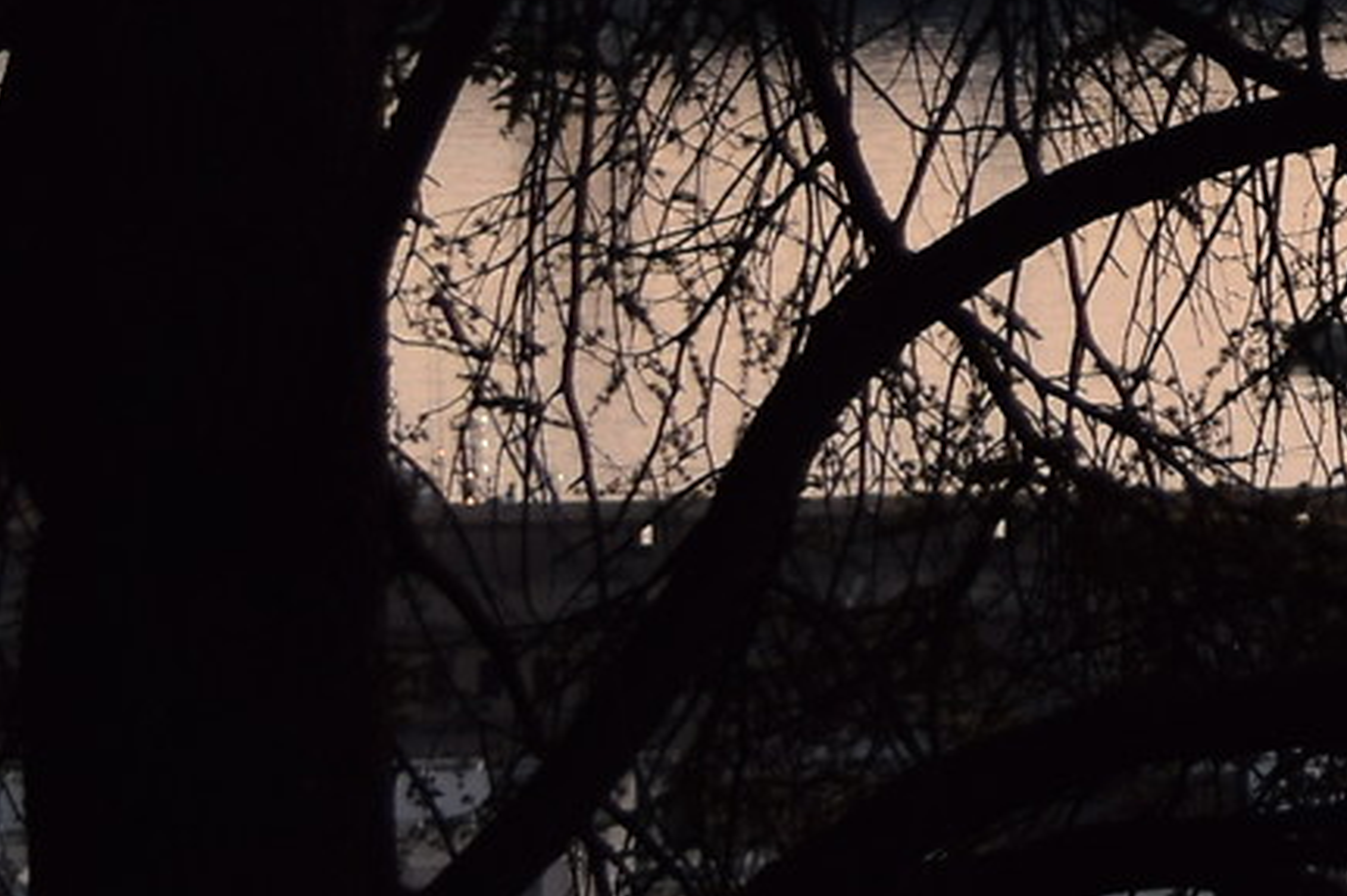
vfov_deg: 6.4
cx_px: 3047
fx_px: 7809
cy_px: -899
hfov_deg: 9.0
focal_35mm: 209
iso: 100
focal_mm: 25
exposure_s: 1/80
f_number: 4.5
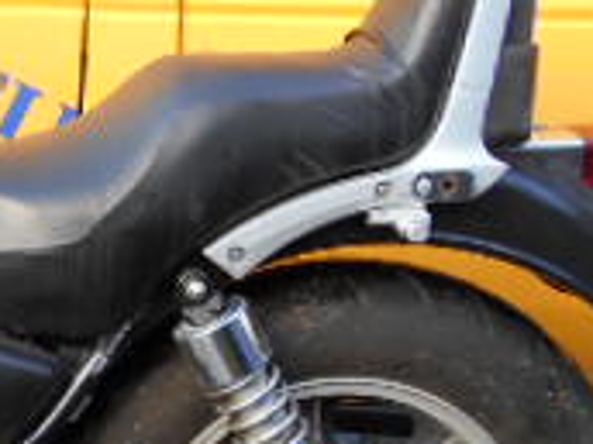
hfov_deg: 18.2
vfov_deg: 15.1
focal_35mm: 97
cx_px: -279
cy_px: 385
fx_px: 1662
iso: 80
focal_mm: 4.6
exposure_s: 1/80
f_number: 3.2
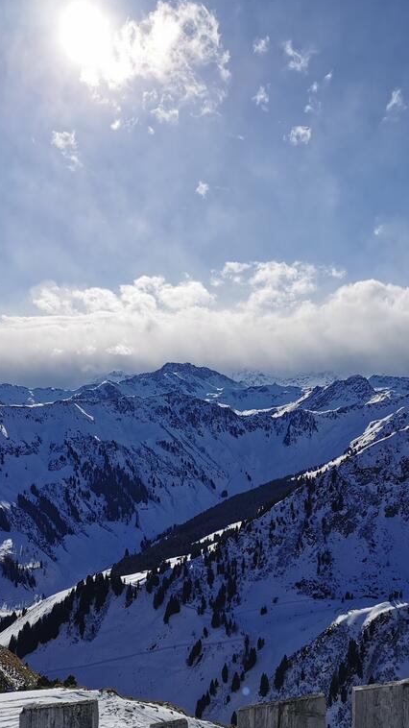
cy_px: 365
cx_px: 166
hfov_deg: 29.6
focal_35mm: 40
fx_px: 772
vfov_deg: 50.5
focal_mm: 5.58
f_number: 1.8
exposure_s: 1/16129
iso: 50
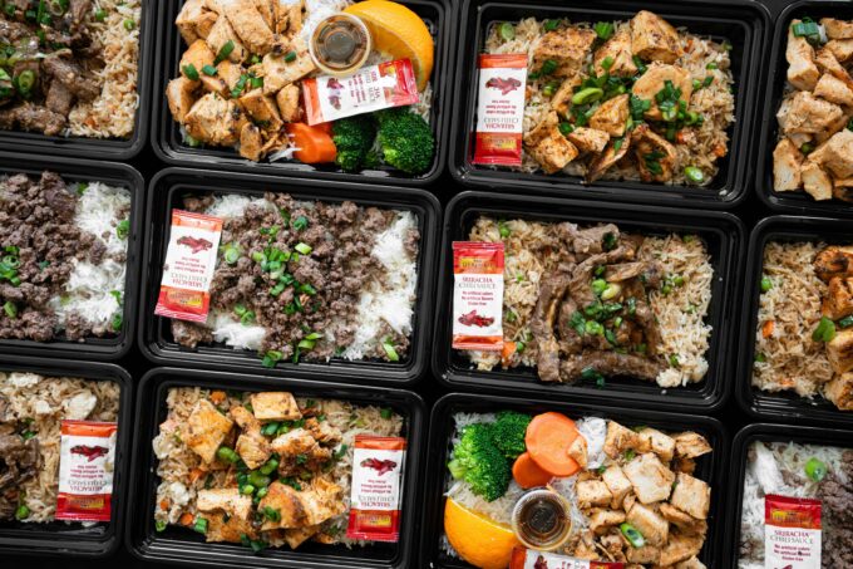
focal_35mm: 35
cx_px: 426
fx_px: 829
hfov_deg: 54.4
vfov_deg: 37.8
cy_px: 284
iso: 12800
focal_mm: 35
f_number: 10
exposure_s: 1/250
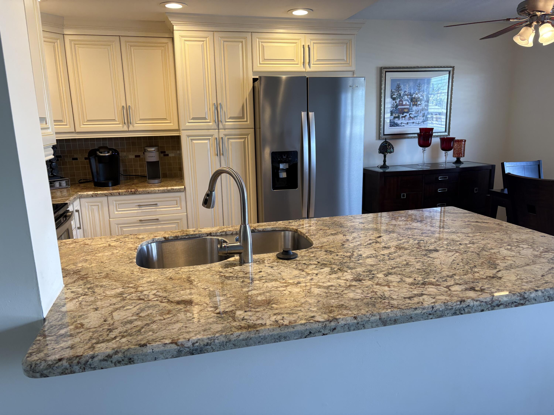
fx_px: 416
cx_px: 277
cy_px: 208
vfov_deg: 53.1
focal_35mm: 26
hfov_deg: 67.3
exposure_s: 1/120
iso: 100
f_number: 1.6
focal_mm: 5.96
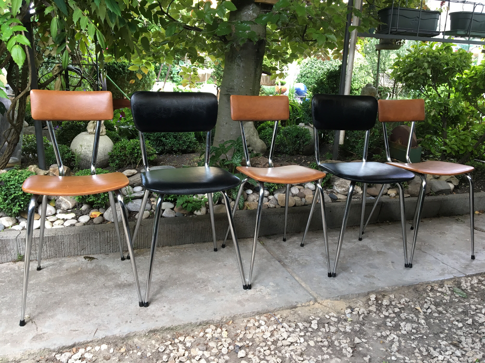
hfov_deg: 61.7
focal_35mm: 29
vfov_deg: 48.2
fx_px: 406
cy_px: 182
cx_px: 242
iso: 32
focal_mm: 4.15
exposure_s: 1/33
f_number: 2.2
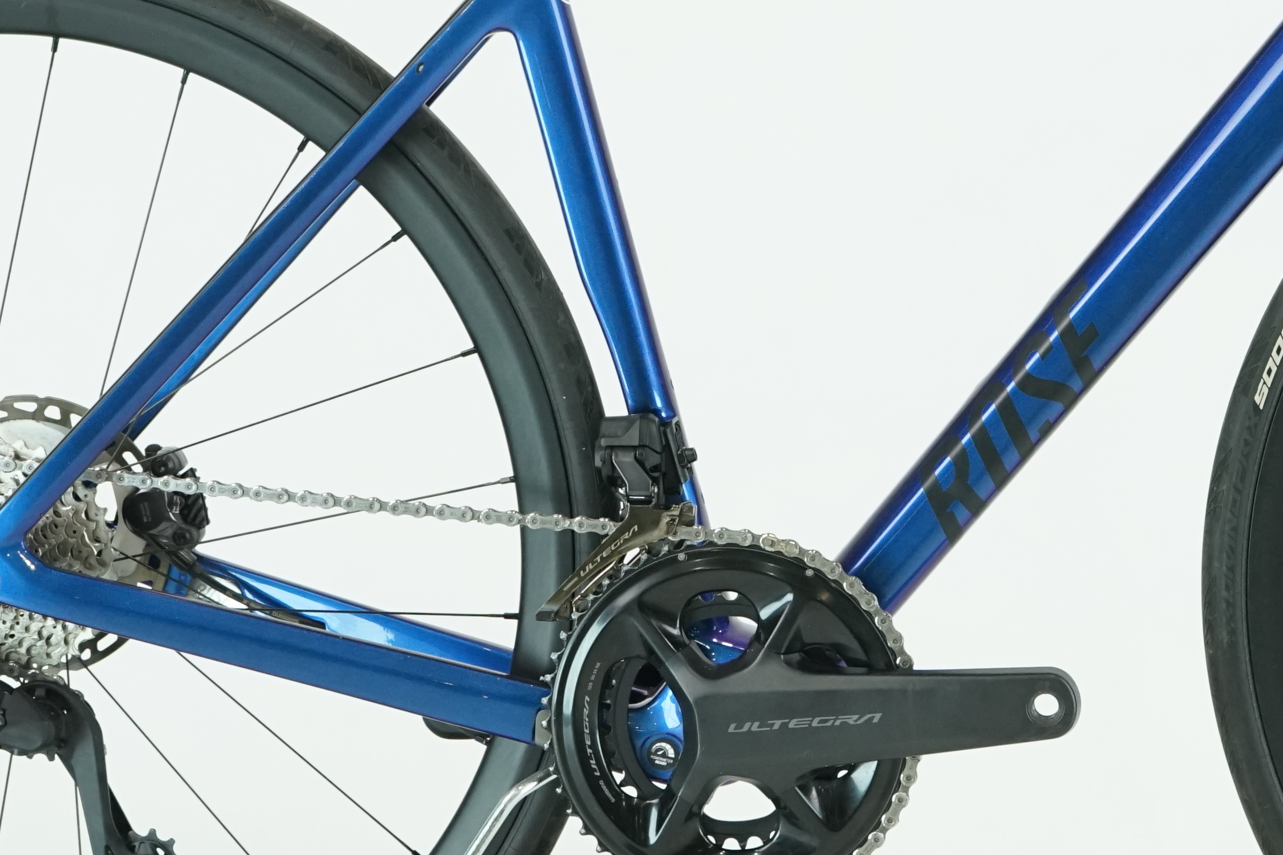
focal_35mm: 161
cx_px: 935
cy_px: 193
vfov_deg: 8.5
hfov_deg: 12.7
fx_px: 5737
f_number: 5.6
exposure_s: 1/200
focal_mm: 66
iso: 1600
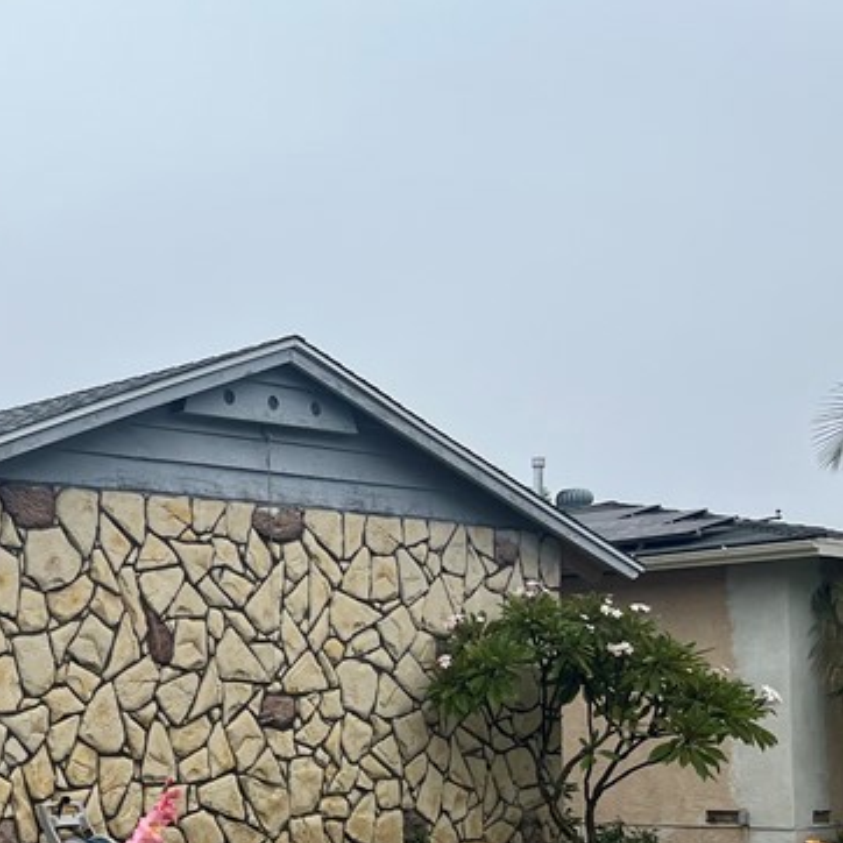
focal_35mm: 65
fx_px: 1791
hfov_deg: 23.3
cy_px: 694
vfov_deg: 25.9
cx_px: -272
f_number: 1.6
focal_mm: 5.1
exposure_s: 1/2222
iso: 50
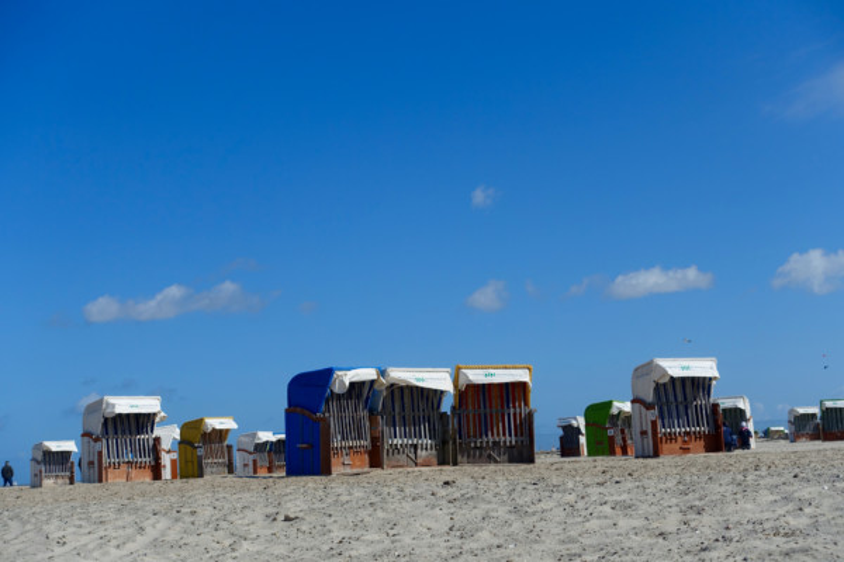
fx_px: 1242
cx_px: 422
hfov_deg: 37.5
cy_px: 281
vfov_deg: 25.5
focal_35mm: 53
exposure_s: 1/125
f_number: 5.6
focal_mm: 19.29
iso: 125
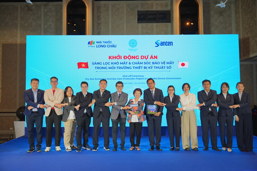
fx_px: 221
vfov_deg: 42.3
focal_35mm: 31
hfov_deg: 60.3
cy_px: 86
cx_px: 128
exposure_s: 1/200
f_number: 4
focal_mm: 31
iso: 500
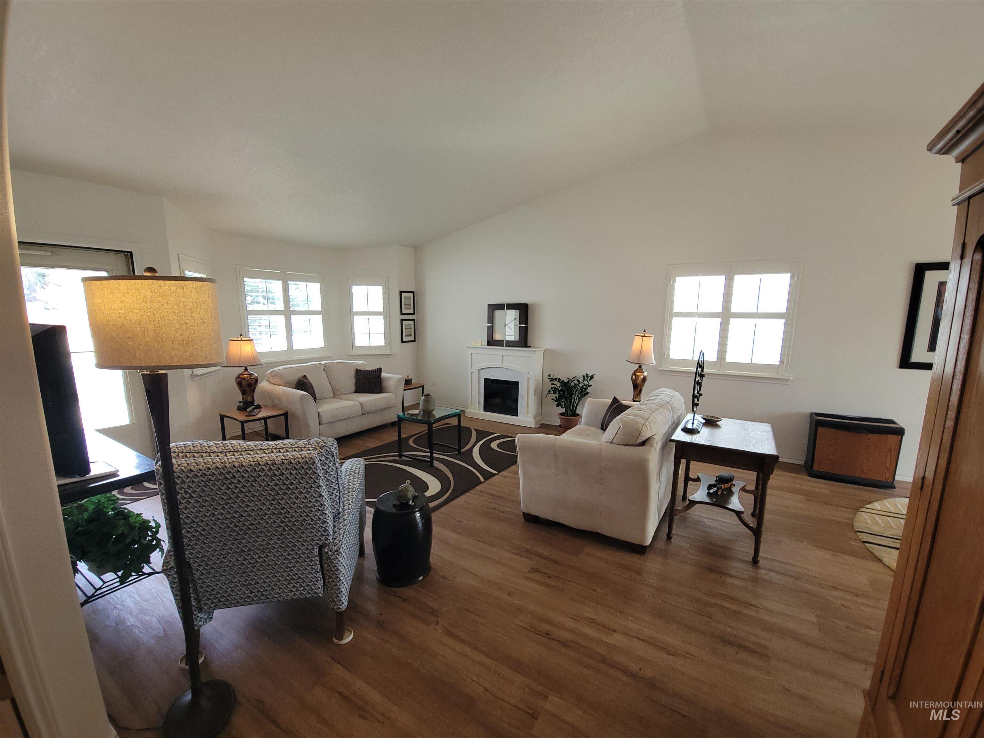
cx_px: 492
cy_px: 369
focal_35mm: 13
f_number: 2.2
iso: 80
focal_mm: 2.2
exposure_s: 1/60
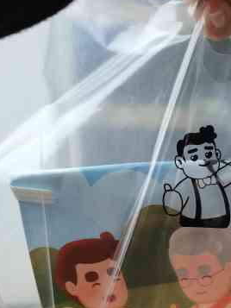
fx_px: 605
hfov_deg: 20.6
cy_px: 382
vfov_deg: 25.3
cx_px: 257
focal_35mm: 68
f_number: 1.8
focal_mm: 5.58
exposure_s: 1/50
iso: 160
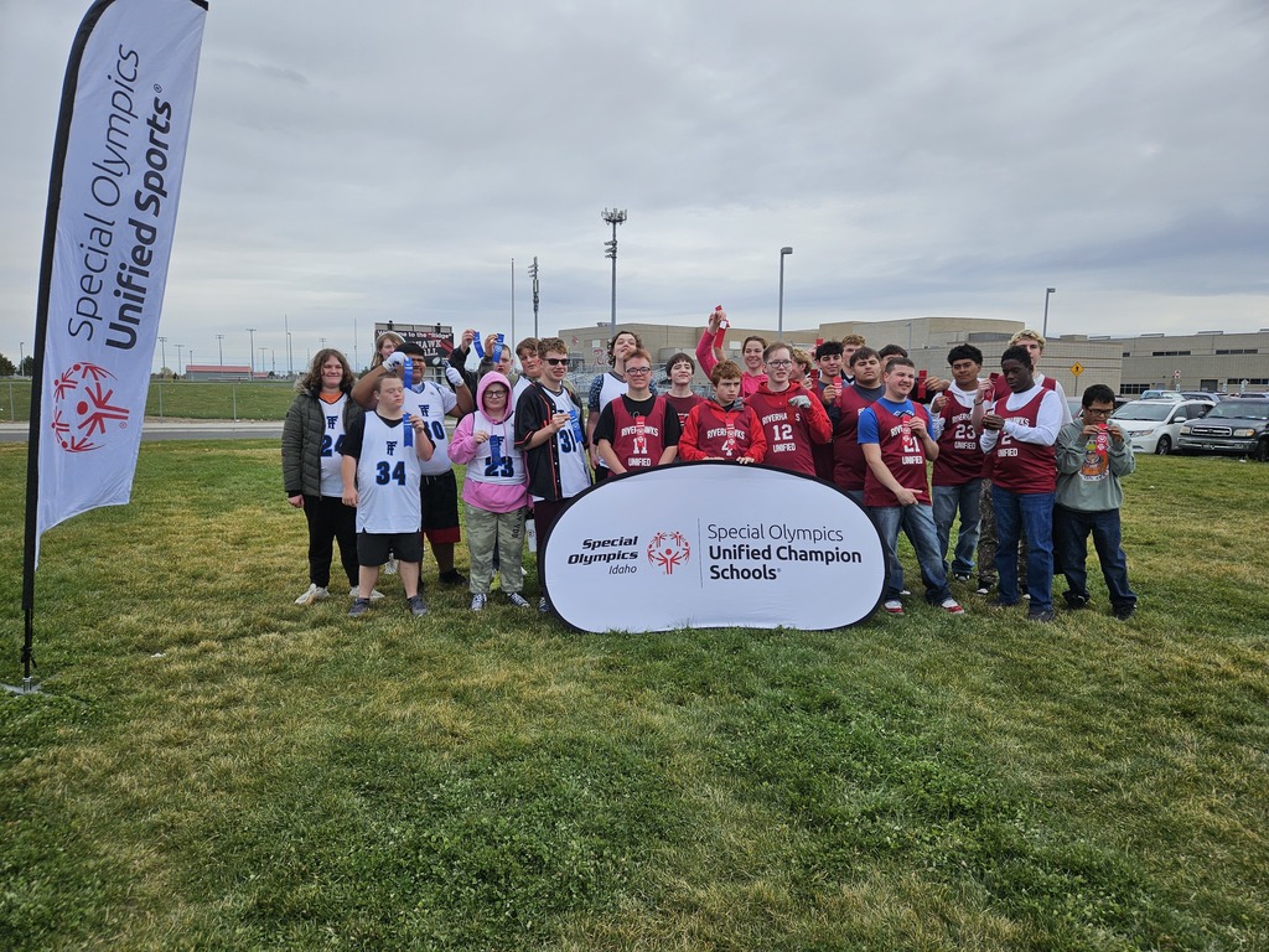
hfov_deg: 73.9
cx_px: 634
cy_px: 476
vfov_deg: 58.9
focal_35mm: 23
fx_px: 843
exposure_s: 1/2094
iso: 25
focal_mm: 5.4
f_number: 1.8
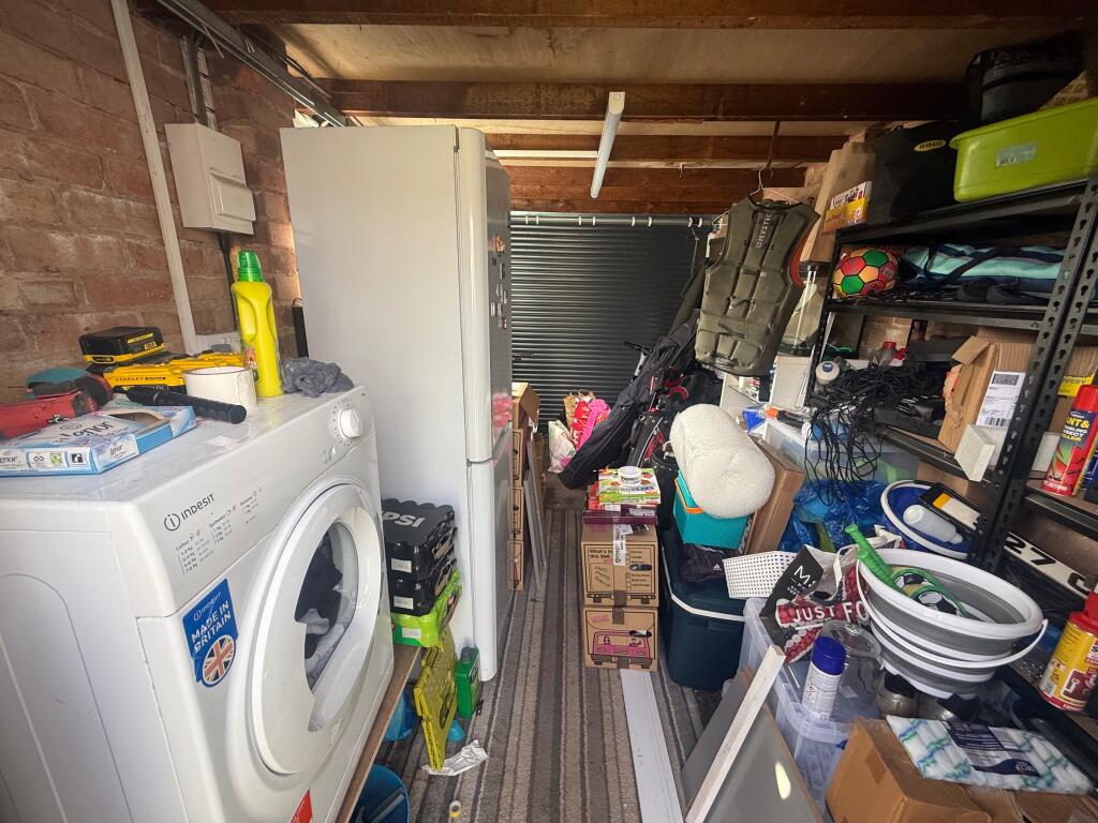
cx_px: 549
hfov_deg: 102.1
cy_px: 412
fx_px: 444
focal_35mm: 14
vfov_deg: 85.7
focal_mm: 2.22
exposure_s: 1/99
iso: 100
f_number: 2.2
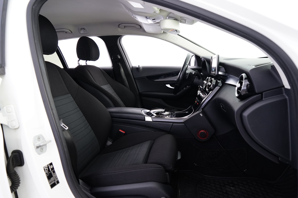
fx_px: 199
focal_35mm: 24
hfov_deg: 73.7
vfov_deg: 53.1
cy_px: 99
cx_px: 149
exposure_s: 1/8
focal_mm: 24
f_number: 5
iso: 1250
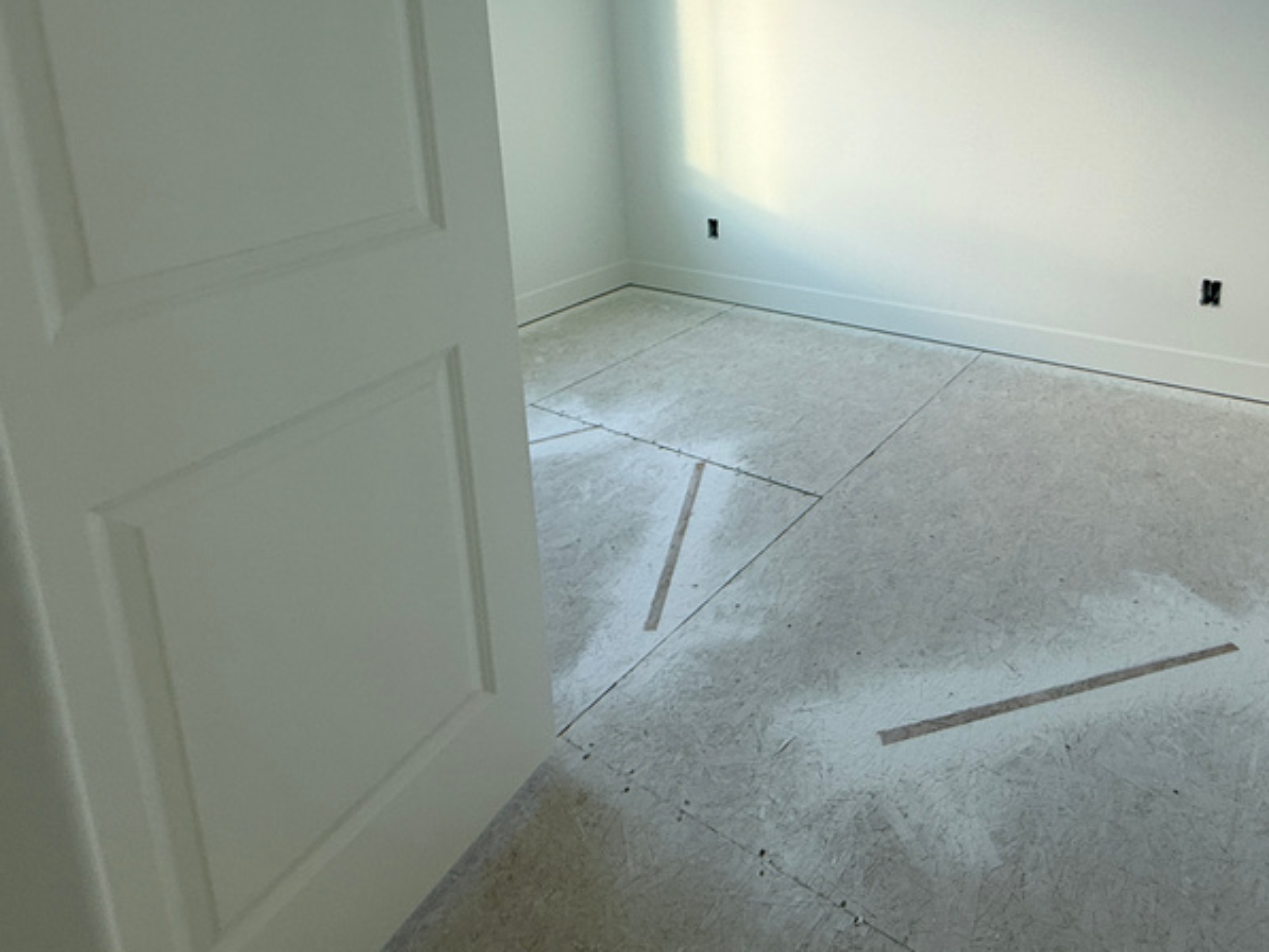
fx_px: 880
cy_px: 200
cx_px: 778
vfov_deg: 53.3
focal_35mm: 24
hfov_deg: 70.6
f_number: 2.2
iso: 64
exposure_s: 1/99
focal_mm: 2.22
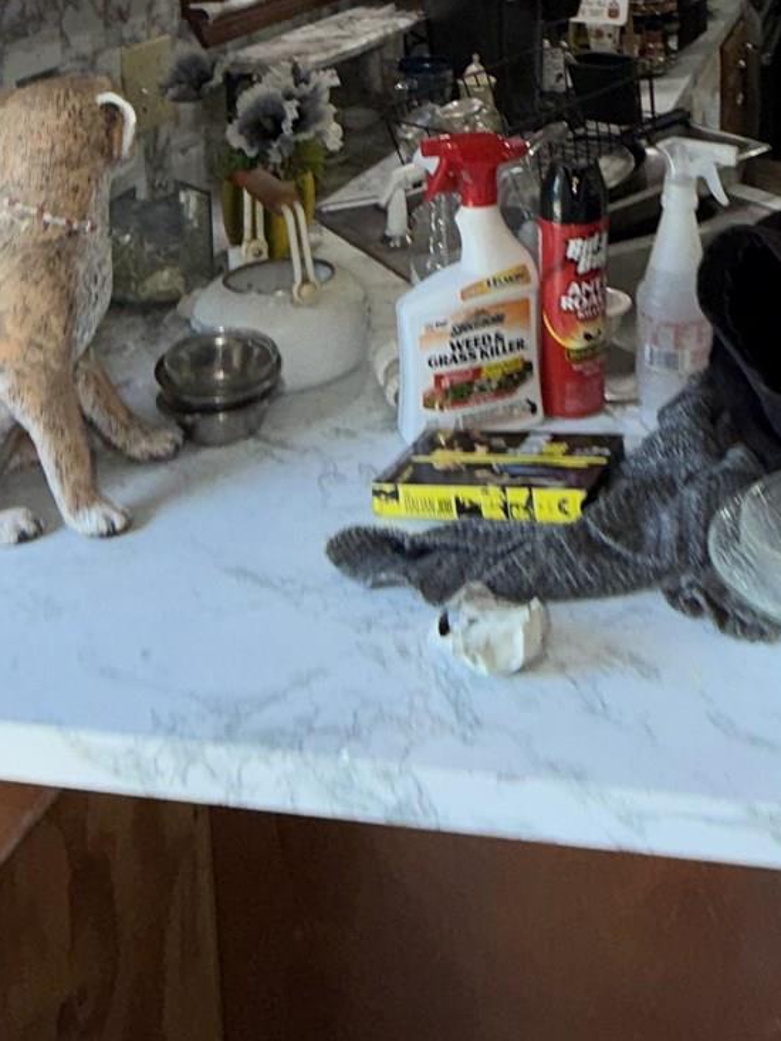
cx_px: 656
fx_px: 1323
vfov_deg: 38.5
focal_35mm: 44
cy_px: 20
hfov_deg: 31.8
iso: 32
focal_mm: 2.22
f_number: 2.2
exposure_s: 1/60
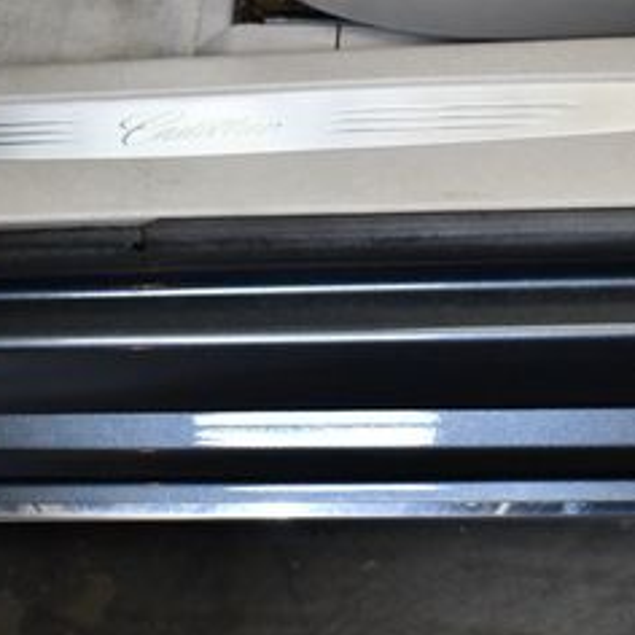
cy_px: 229
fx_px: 1723
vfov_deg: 20.8
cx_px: 396
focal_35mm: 83
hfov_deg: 20.8
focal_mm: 18
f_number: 3.5
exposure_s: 1/125
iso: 900
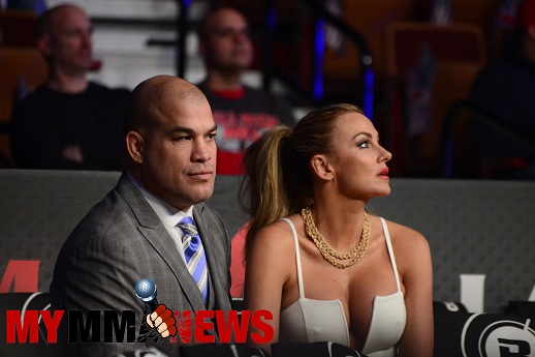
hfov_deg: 6.9
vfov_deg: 4.6
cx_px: 268
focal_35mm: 300
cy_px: 178
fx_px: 4457
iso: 4000
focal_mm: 300
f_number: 5.6
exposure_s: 1/80
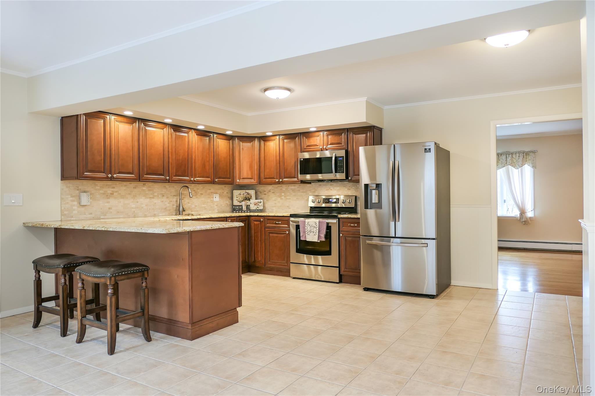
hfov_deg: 73.7
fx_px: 397
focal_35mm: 24
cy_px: 198
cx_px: 298
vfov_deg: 53.1
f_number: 1.4
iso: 125
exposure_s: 1/100
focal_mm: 8.8
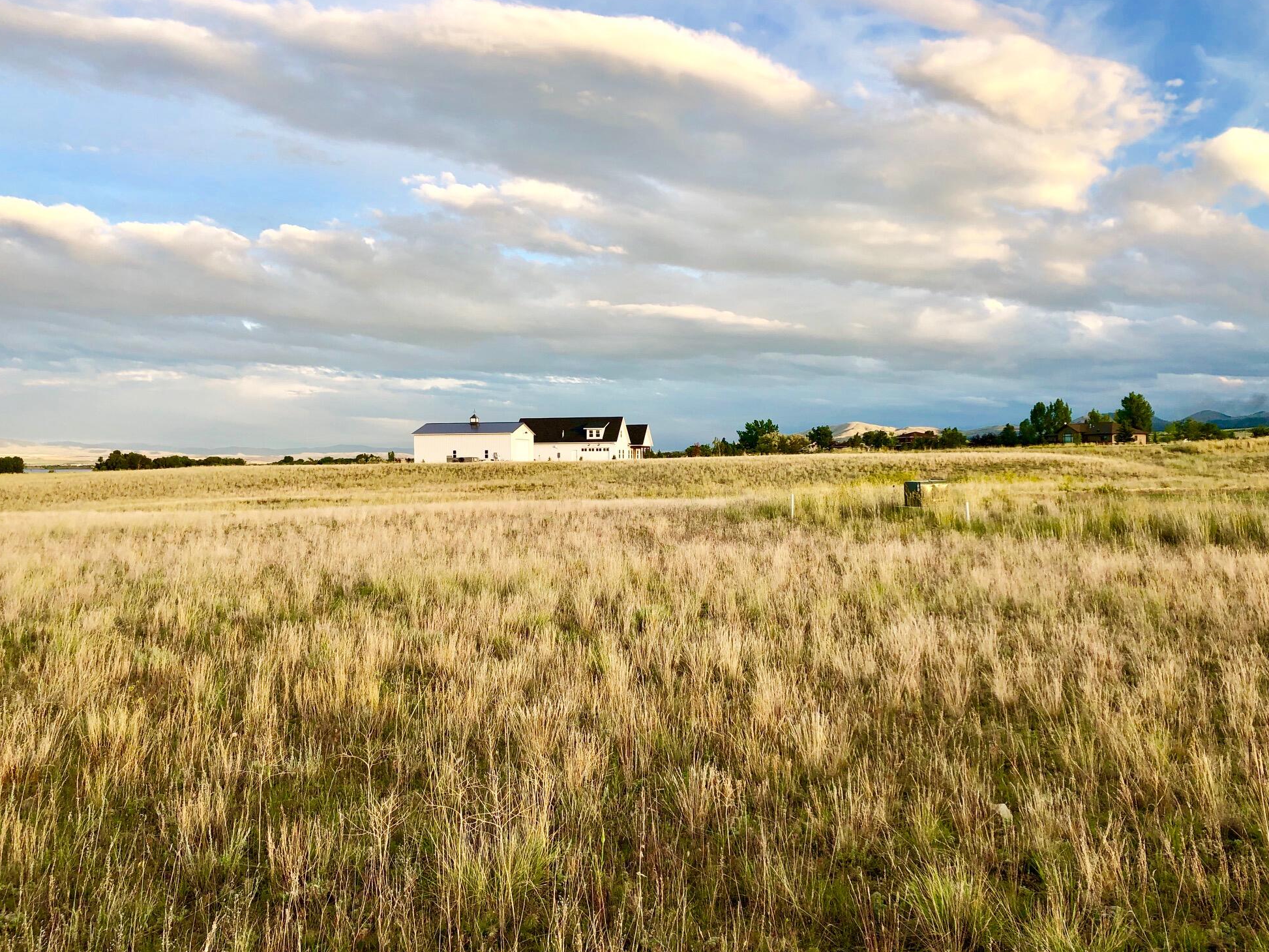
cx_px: 653
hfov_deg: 61.6
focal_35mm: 29
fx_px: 1063
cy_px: 466
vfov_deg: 48.2
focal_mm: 3.99
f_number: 1.8
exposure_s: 1/329
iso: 20
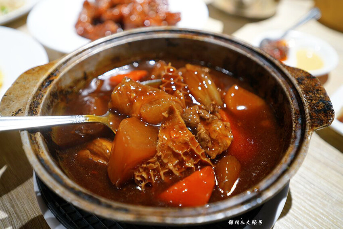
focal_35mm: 28
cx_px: 172
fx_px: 267
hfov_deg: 65.5
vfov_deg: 46.4
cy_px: 114
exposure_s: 1/40
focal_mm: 28
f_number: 3.2
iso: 320
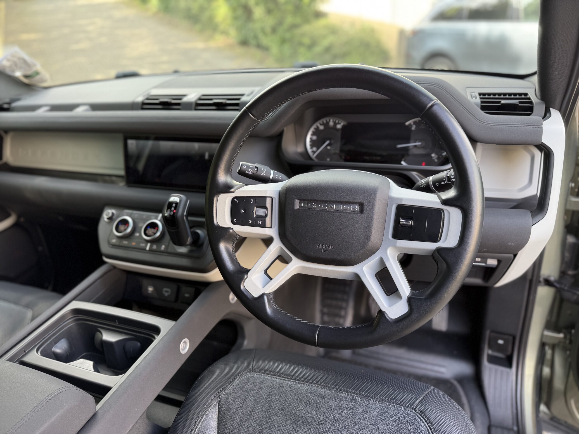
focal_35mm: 24
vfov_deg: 56.8
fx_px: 401
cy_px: 217
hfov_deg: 71.6
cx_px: 290
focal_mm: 6.76
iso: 80
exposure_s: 1/121
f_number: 1.78
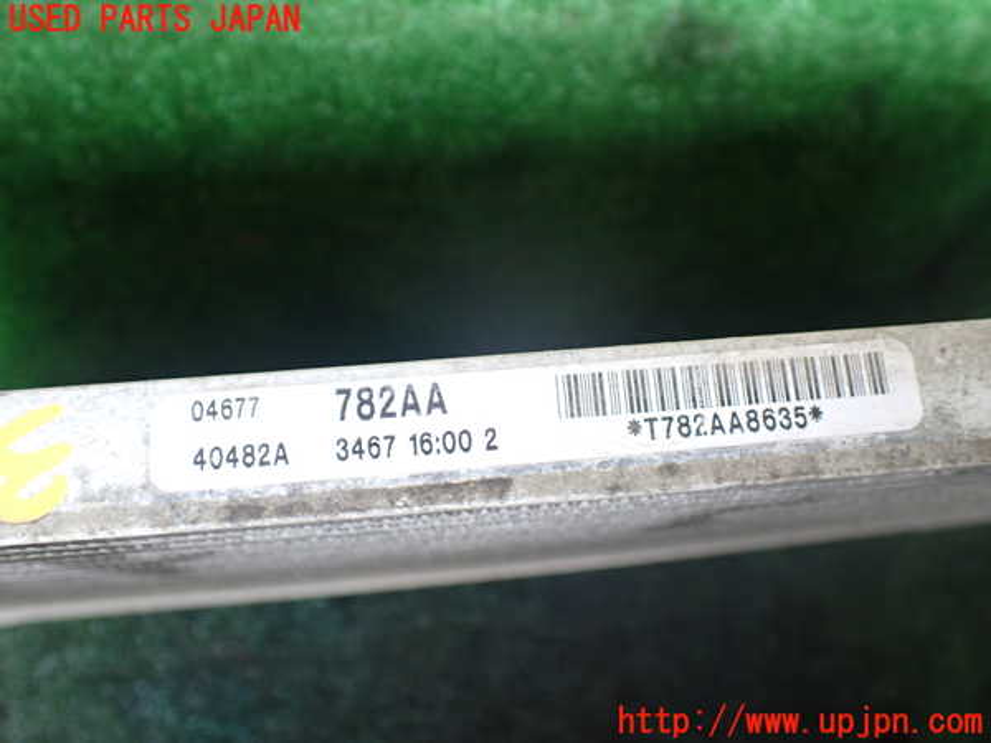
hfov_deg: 60.0
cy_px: 372
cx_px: 496
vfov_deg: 46.8
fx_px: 859
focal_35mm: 30
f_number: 2.3
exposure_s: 1/125
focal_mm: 5.4
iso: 500
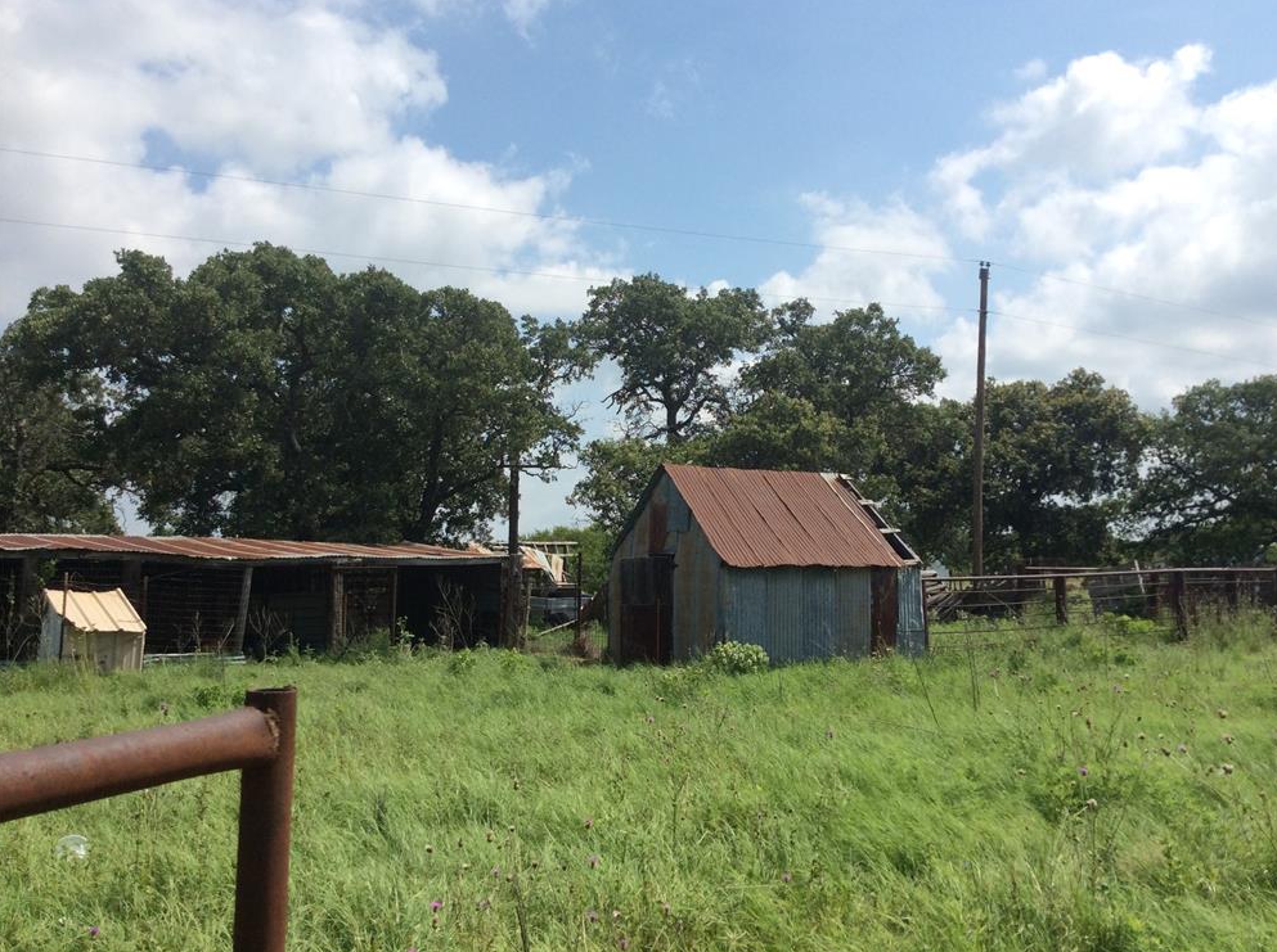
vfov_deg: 42.8
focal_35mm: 33
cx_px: 655
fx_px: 1215
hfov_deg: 55.4
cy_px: 468
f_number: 2.4
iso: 32
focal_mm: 3.3
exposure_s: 1/2045
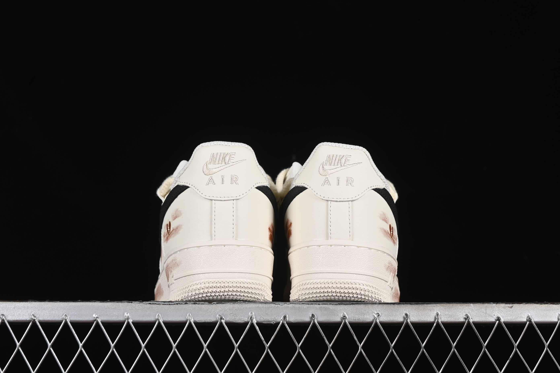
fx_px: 1167
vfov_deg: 18.2
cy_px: 186
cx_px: 280
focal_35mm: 75
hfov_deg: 27.0
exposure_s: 1/100
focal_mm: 50
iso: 160
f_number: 8
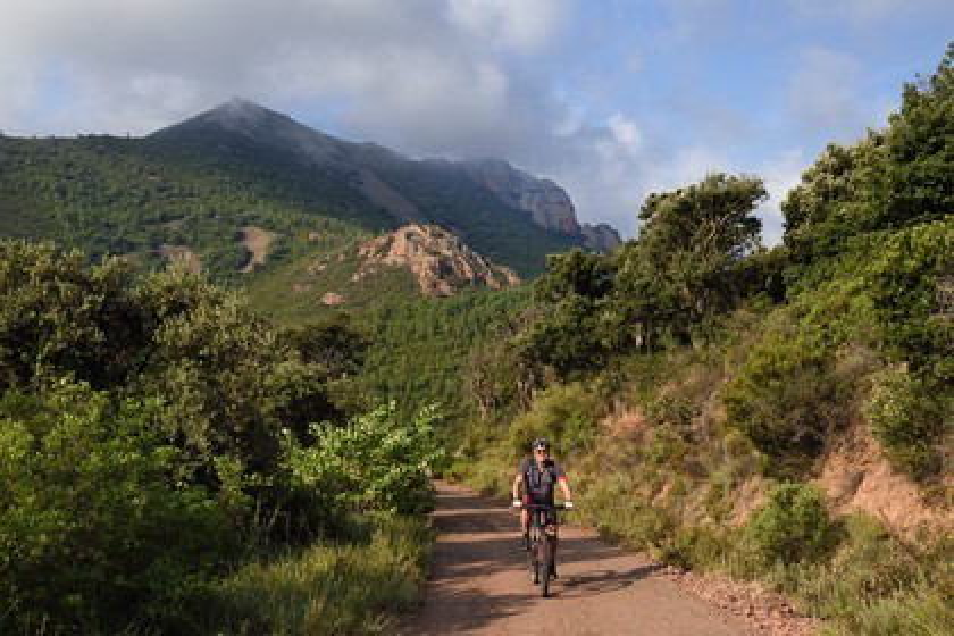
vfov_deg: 35.1
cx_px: 477
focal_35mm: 38
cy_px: 318
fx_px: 1007
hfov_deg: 50.7
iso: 250
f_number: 11
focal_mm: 38
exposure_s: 1/250
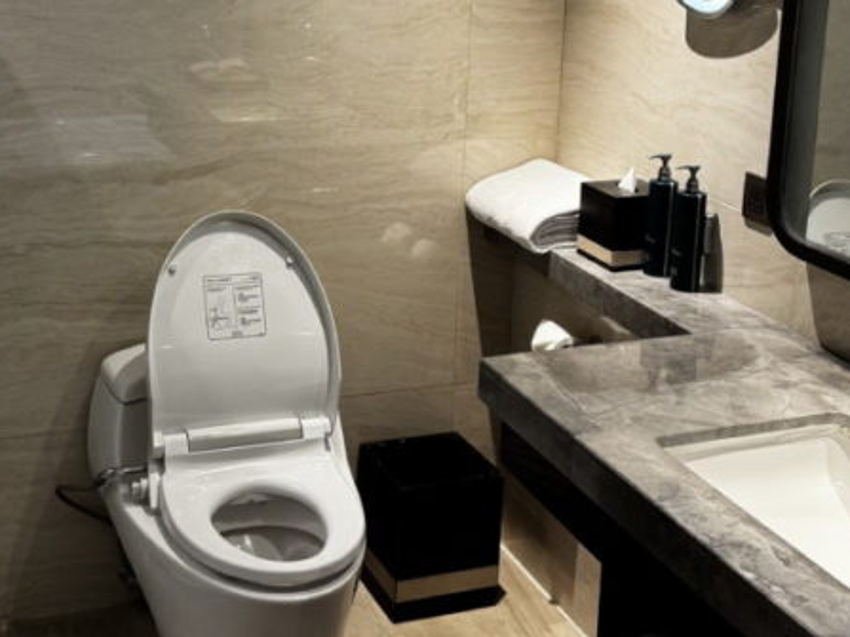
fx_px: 1350
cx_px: 420
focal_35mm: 55
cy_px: 106
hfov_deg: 34.9
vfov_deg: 26.0
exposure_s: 1/50
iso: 160
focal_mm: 6.76
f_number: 1.78
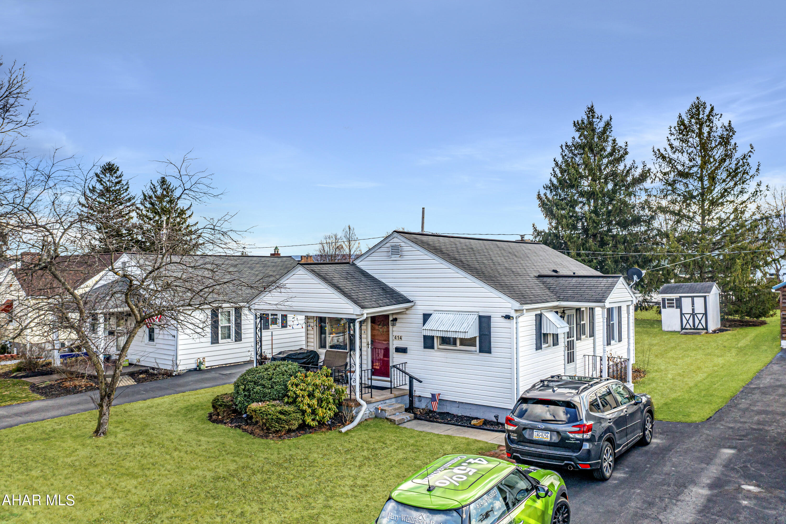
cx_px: 393
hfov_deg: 65.5
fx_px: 611
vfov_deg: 46.4
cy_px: 262
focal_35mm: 28
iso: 100
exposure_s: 1/500
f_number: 5
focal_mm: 10.26
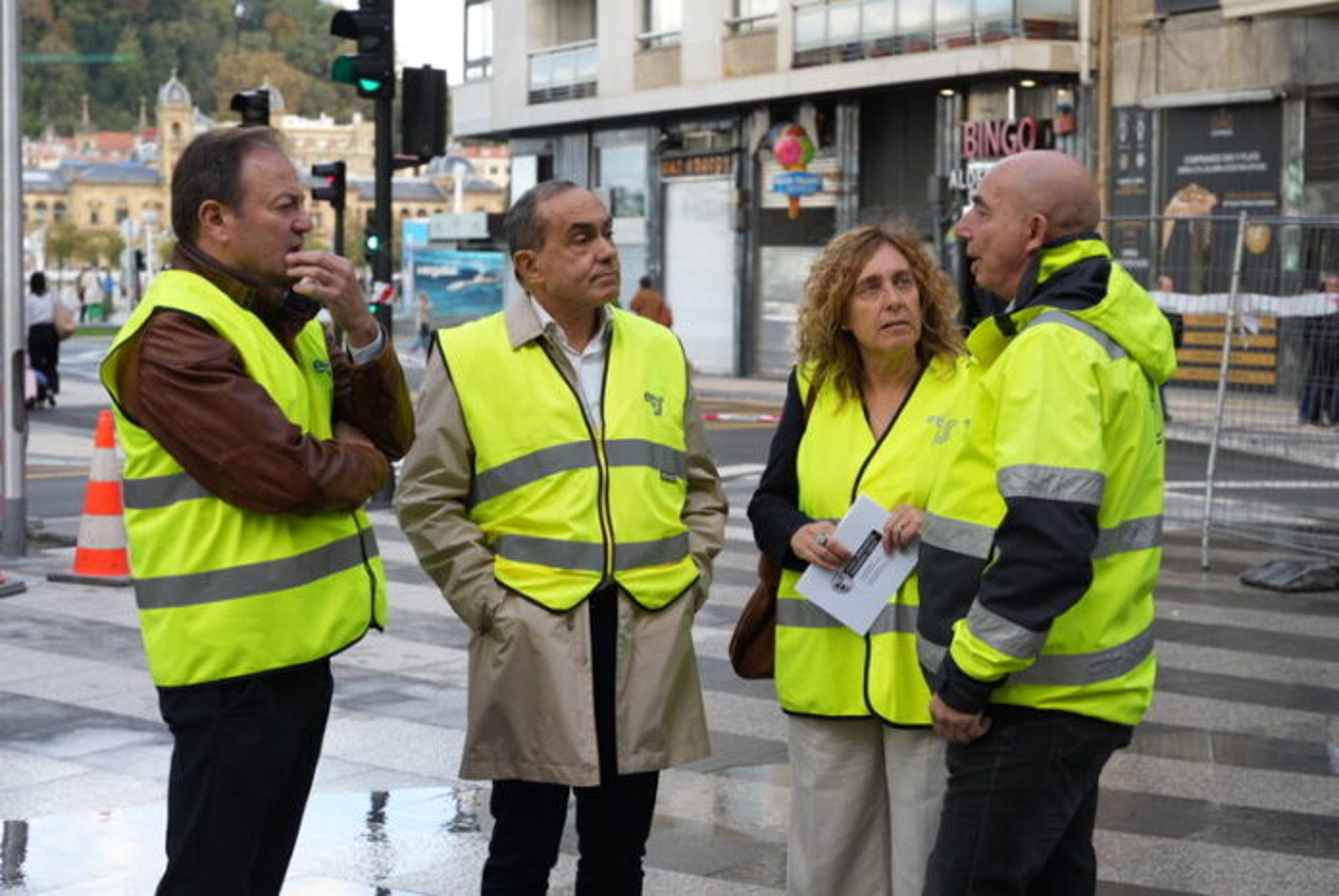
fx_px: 2607
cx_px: 670
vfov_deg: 19.5
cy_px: 448
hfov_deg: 28.8
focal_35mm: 70
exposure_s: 1/250
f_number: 6.3
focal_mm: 70
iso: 400
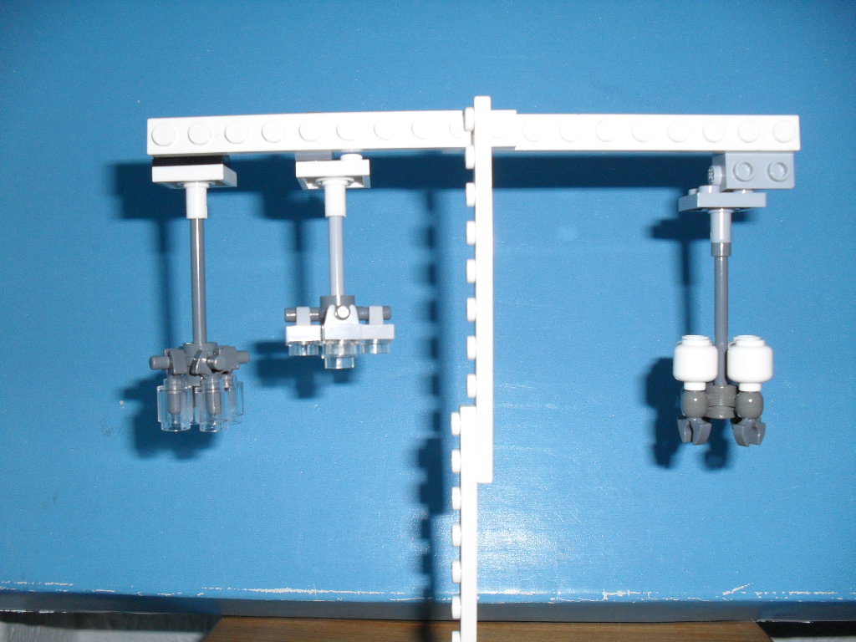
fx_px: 865
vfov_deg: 40.7
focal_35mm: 35
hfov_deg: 52.6
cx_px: 428
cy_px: 321
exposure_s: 1/45
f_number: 3.2
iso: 200
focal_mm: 6.3
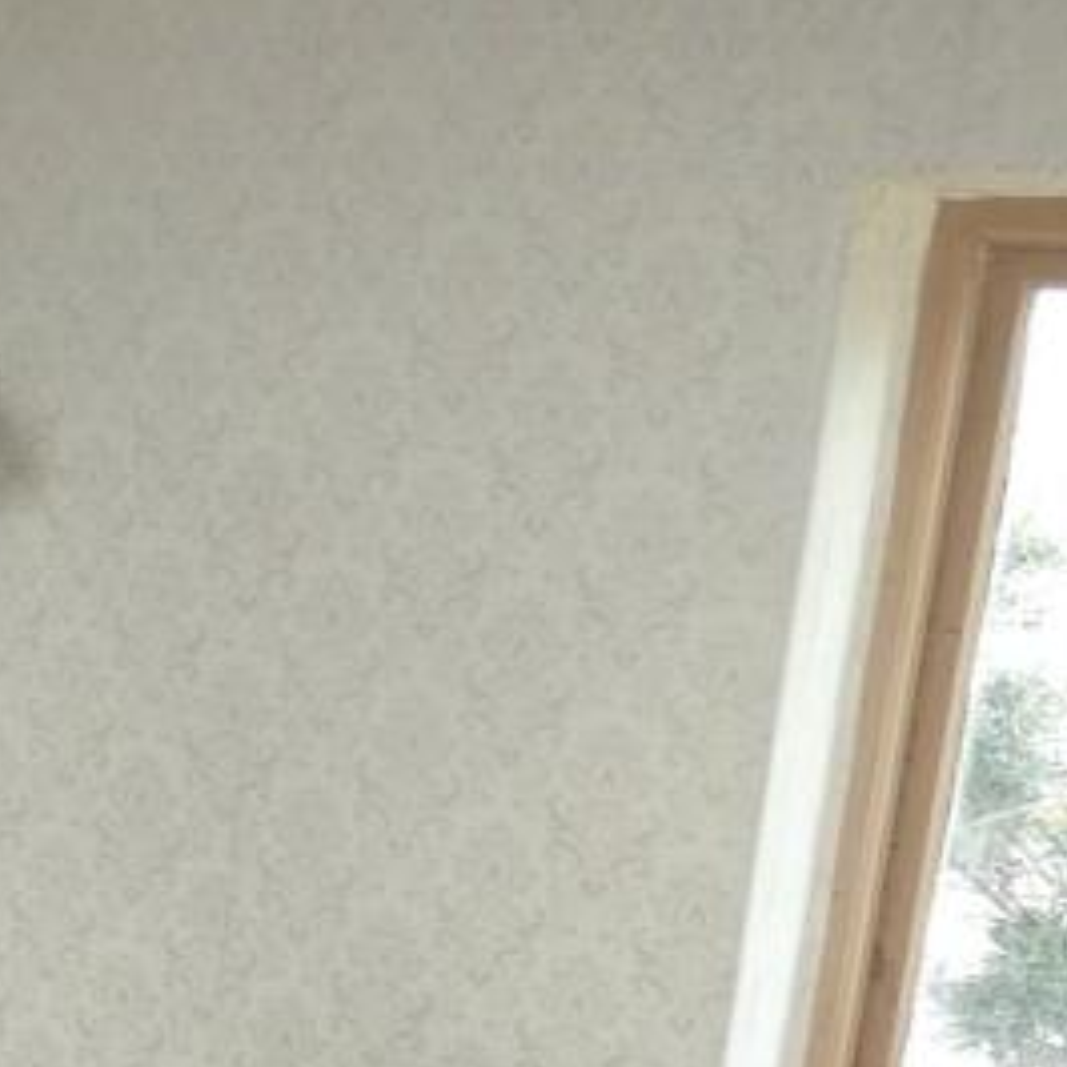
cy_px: 698
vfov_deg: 25.2
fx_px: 2371
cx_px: -642
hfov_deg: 20.6
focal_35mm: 68
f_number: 2.8
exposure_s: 1/60
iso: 125
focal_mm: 3.6
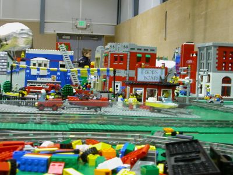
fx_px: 390
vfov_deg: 25.2
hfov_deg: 33.2
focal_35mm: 58
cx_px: 116
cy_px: 88
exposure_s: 1/5.4
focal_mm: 8.9
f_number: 3.4
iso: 100
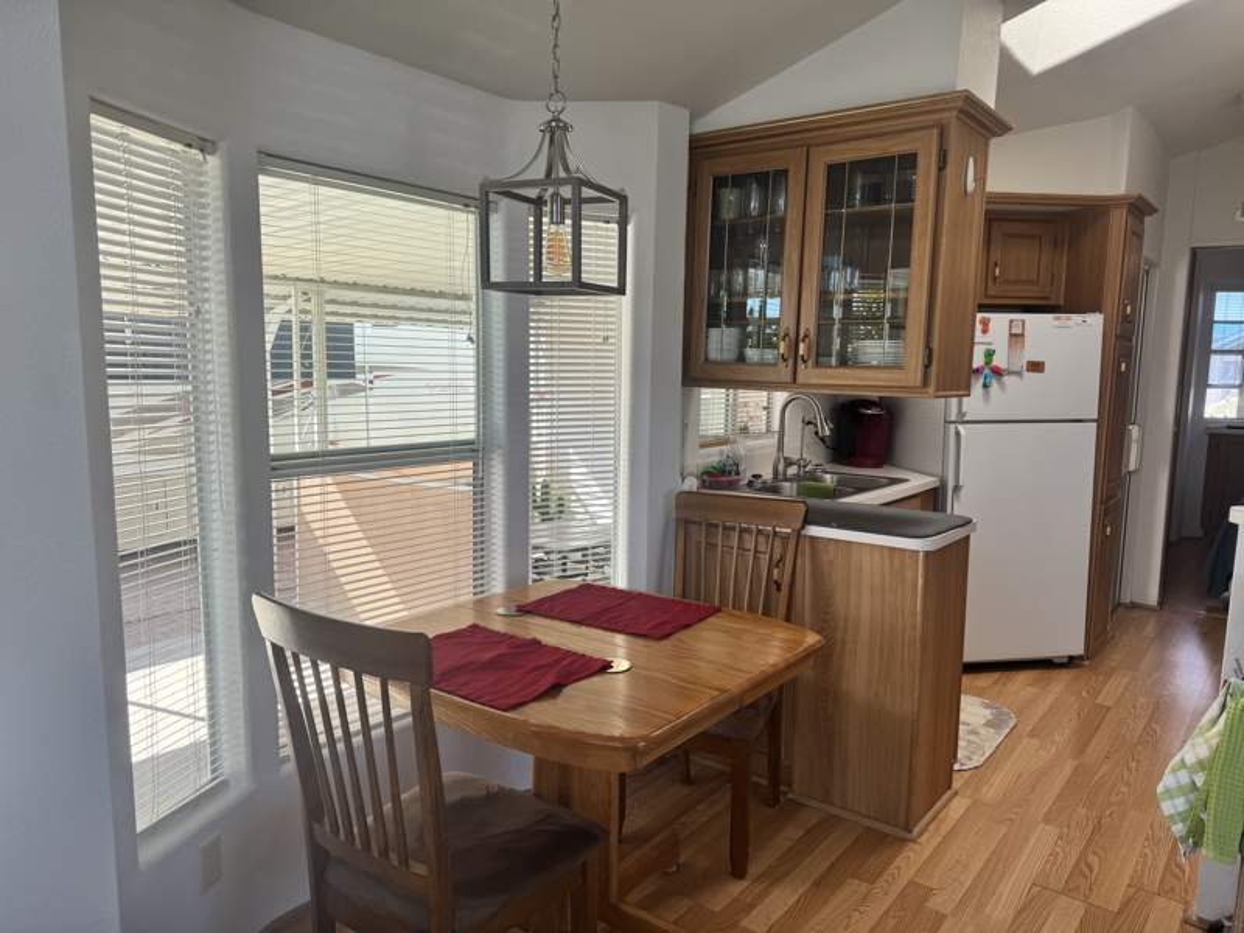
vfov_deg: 56.8
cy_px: 466
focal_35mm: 24
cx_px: 622
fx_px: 862
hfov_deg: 71.6
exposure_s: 1/296
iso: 80
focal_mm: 6.76
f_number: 1.78
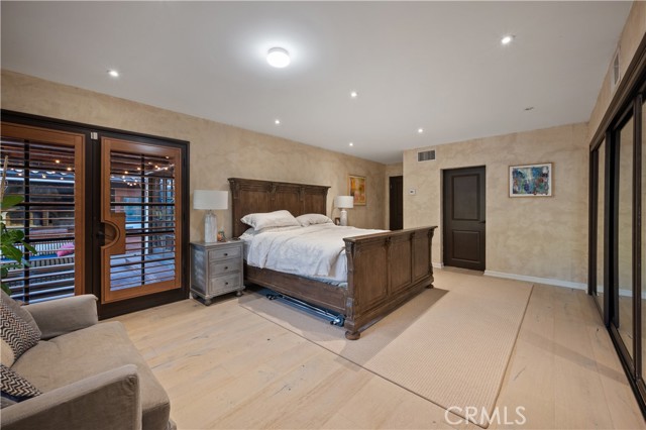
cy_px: 215
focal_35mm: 14
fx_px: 251
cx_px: 323
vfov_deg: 81.1
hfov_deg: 104.3
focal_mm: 14
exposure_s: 1/4
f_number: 8
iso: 100
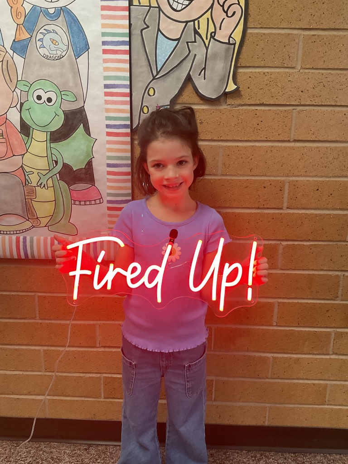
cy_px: 232
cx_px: 174
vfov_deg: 61.7
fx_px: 389
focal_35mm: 29
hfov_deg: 48.2
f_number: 1.8
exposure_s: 1/60
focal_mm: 3
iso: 160
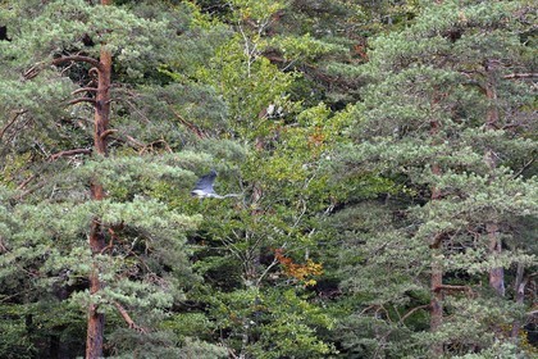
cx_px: 269
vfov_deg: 6.9
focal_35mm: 200
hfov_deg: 10.3
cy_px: 180
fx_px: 2989
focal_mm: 200
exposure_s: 1/640
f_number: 4.5
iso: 400
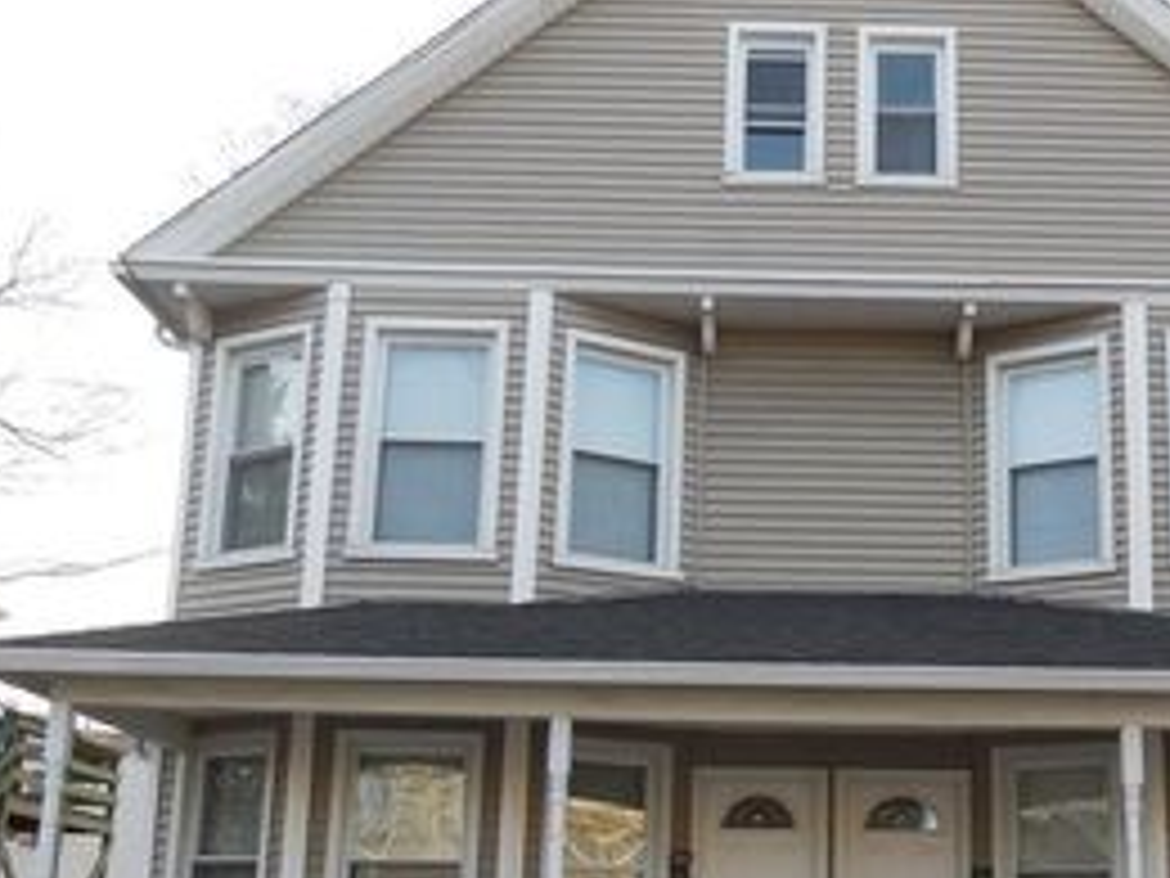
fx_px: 1622
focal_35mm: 48
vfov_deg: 29.9
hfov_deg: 38.9
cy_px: 619
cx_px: 837
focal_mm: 4.5
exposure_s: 1/250
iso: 125
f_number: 3.1
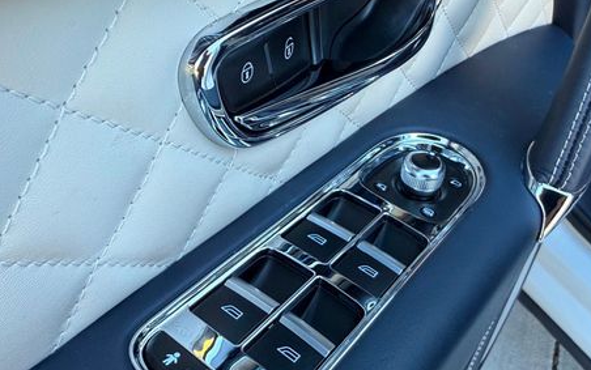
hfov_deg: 53.6
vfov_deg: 35.2
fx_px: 580
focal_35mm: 36
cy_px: 141
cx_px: 353
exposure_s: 1/99
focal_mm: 2.22
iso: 100
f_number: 2.2
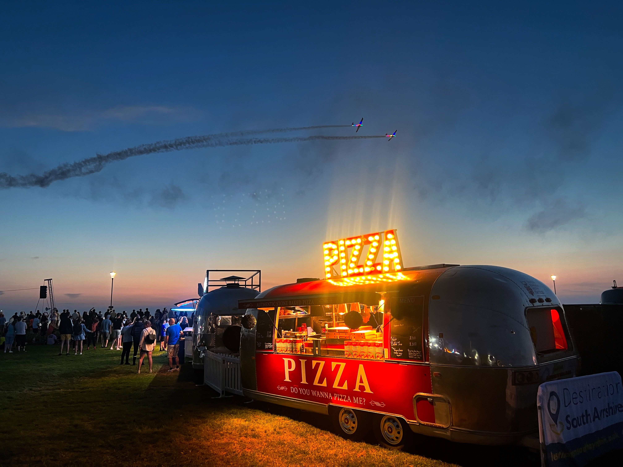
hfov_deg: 67.3
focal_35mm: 26
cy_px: 234
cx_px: 312
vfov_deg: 53.1
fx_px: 468
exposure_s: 1/50
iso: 200
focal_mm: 5.7
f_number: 1.5
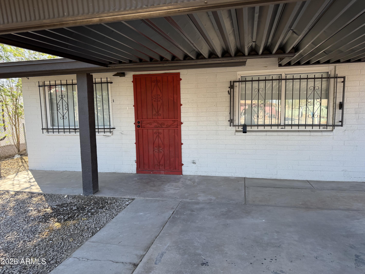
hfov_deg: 71.6
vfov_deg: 56.8
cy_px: 137
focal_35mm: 24
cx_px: 182
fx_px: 253
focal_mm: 6.76
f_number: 1.78
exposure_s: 1/627
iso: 100
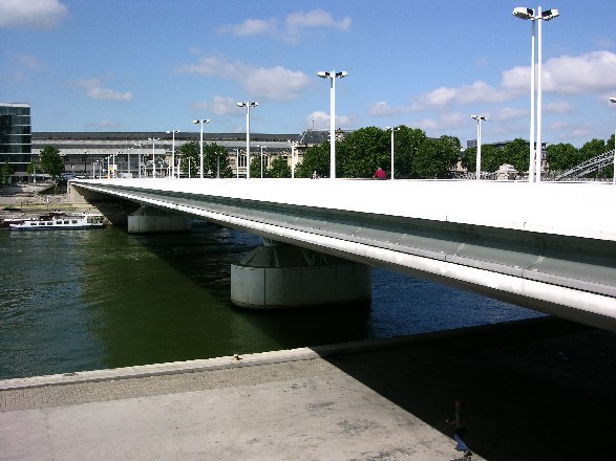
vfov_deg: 40.7
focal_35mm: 35
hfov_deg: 52.6
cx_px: 308
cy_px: 230
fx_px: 623
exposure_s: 1/192
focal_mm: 8.9
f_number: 8
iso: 50
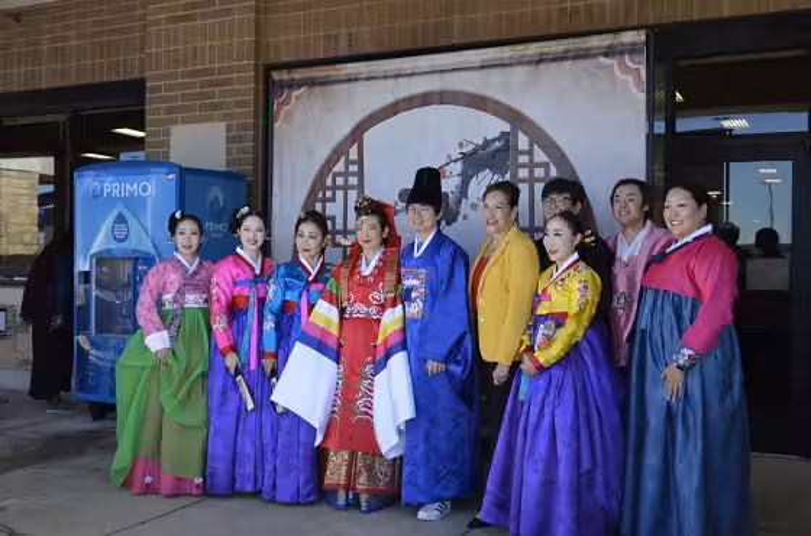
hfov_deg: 49.7
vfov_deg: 34.0
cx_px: 406
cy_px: 268
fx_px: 876
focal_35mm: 39
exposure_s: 1/200
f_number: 7.1
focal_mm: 26
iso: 250
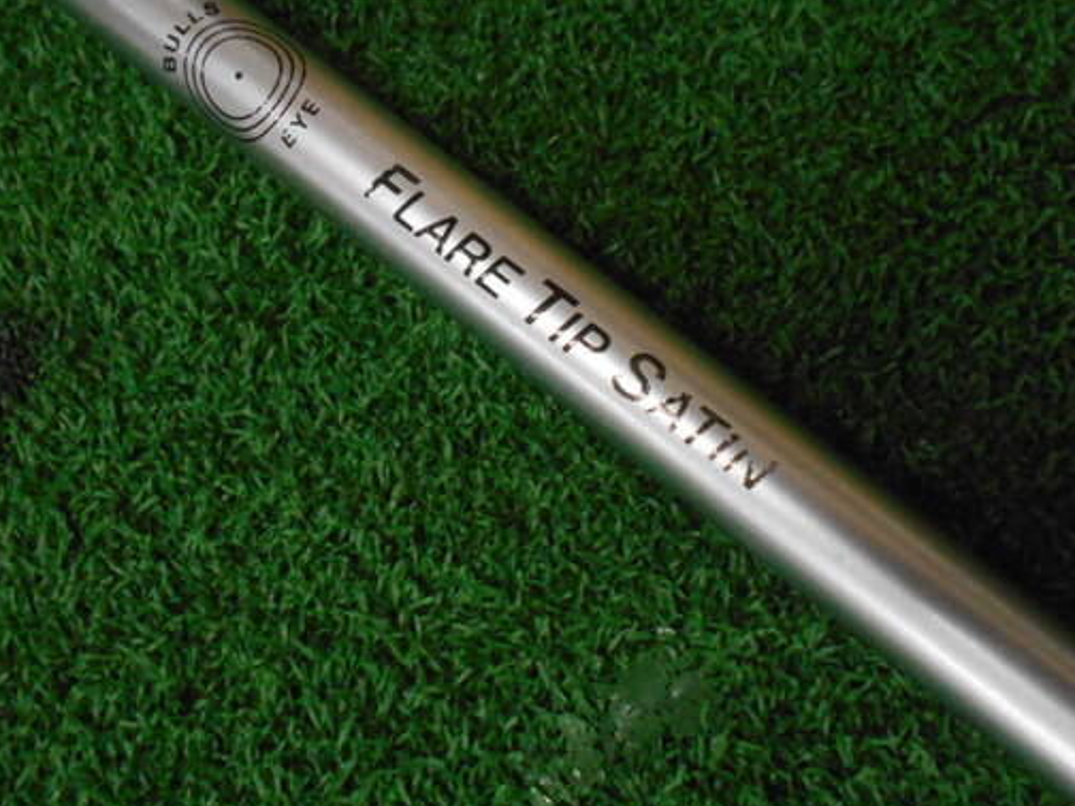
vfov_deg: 42.7
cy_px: 324
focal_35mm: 33
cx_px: 529
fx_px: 1025
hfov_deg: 55.4
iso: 800
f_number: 3.2
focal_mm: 4.6
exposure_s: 1/100
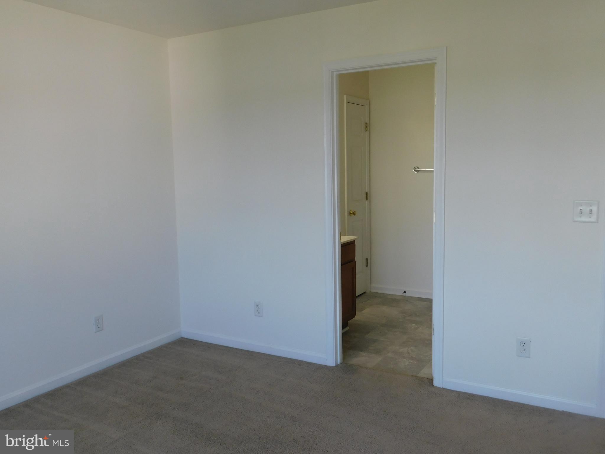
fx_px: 524
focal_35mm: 30
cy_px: 227
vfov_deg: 46.8
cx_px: 302
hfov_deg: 60.0
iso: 125
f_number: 3.2
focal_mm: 5.3
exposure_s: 1/60
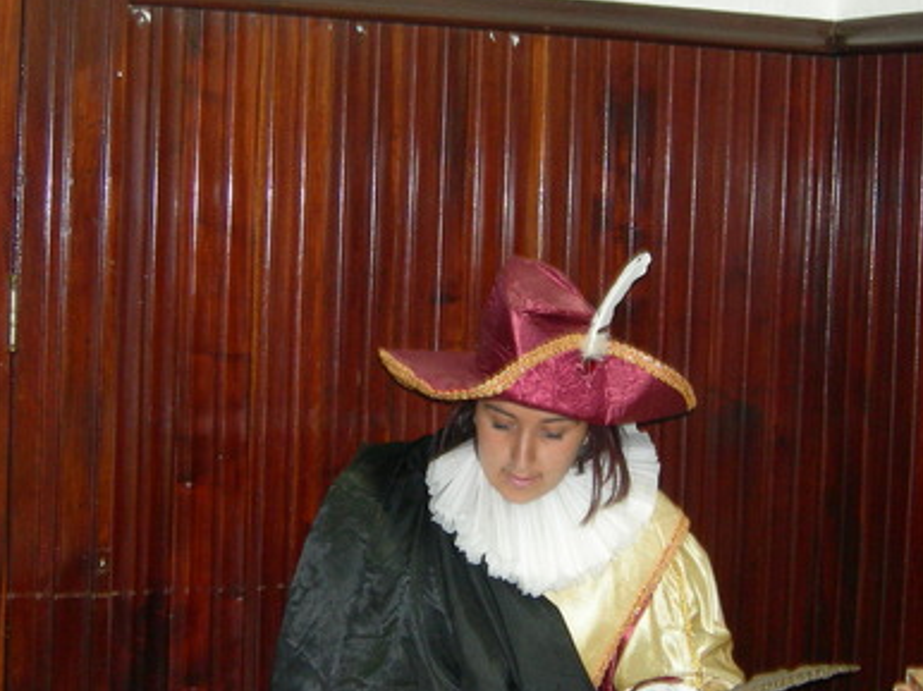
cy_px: 351
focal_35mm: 73
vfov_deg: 20.1
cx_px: 442
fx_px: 1945
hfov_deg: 26.7
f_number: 2.9
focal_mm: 9.1
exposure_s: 1/60.1
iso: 182
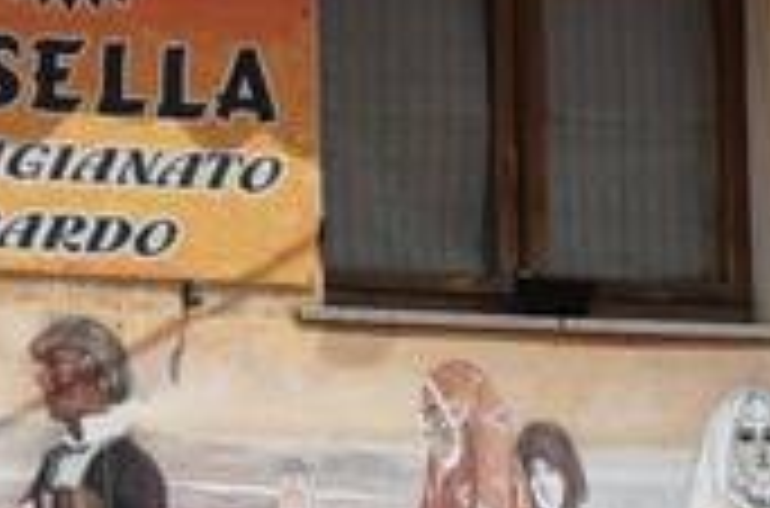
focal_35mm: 178
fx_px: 3797
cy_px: 647
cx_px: -176
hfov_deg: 11.3
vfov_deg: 7.6
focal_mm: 44
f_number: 9
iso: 200
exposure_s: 1/640
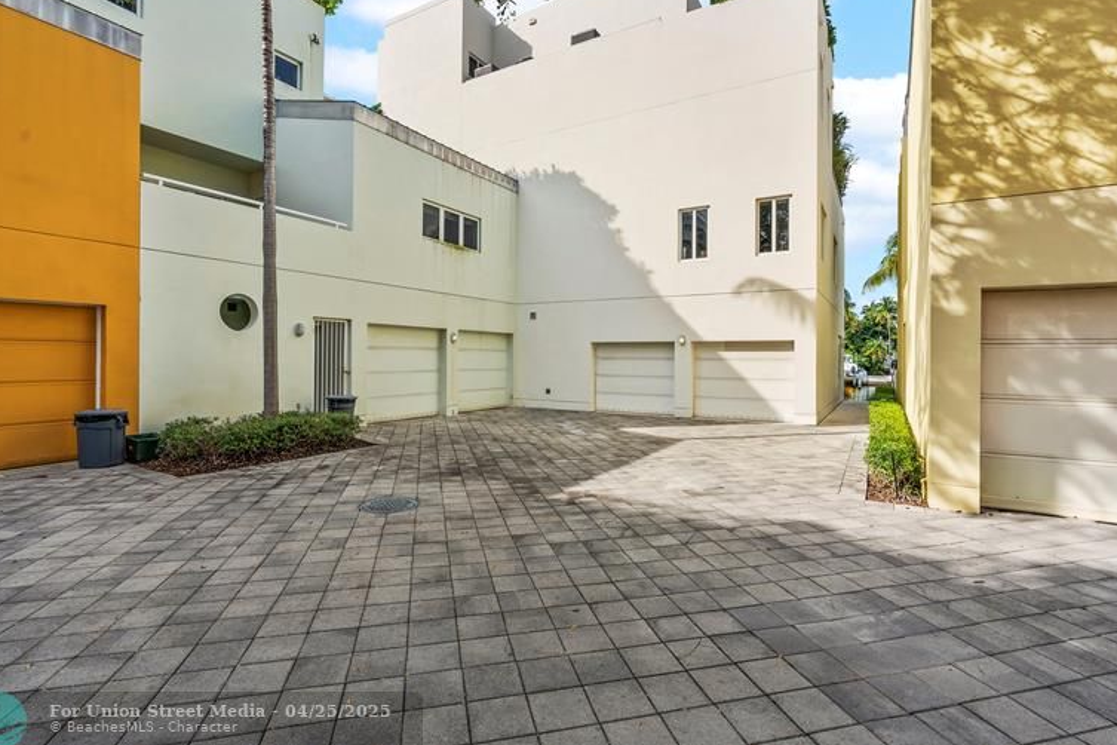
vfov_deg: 70.4
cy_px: 355
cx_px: 561
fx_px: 527
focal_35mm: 17
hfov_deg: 93.3
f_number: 9
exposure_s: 1/100
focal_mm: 16
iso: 50
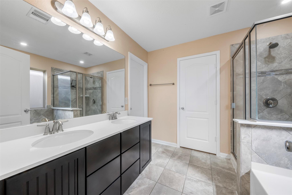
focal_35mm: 13
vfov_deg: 85.4
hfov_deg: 108.3
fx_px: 105
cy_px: 98
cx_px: 146
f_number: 9
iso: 250
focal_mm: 13
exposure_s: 2
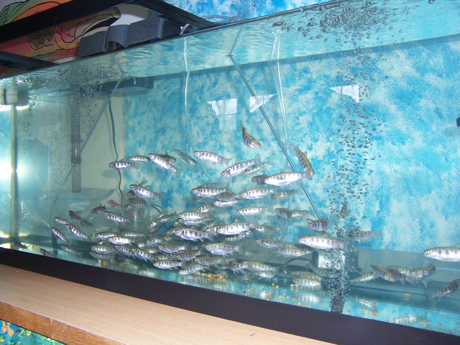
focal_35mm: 33
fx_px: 439
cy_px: 172
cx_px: 230
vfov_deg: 42.9
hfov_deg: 55.4
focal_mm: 5.5
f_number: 2.8
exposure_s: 1/60
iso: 80
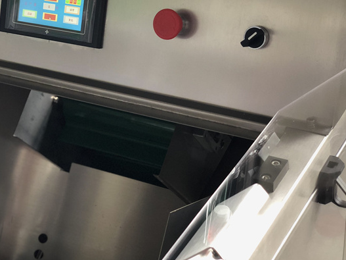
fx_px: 789
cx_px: 119
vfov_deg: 18.6
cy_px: 72
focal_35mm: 79
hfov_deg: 24.6
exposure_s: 1/40
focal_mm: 6
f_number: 2.4
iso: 80
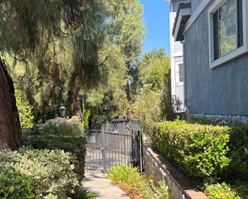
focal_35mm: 42
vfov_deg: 34.9
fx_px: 308
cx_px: 63
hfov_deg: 42.5
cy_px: 151
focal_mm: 6.76
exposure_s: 1/812
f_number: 1.78
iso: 80
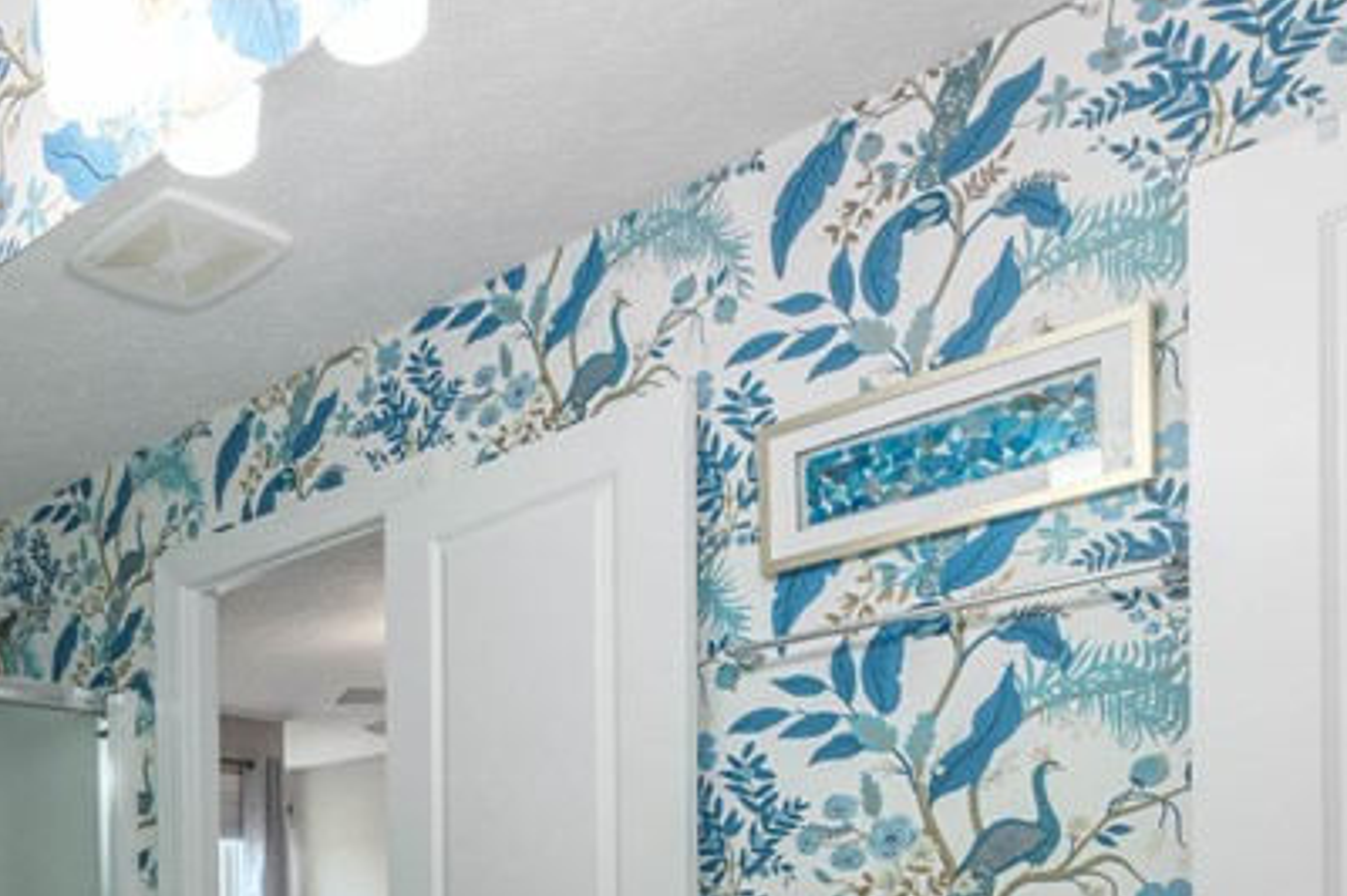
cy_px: 995
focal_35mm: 38
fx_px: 1421
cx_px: -5
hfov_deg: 43.4
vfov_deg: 31.0
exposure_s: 1/60
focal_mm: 14
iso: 200
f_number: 9
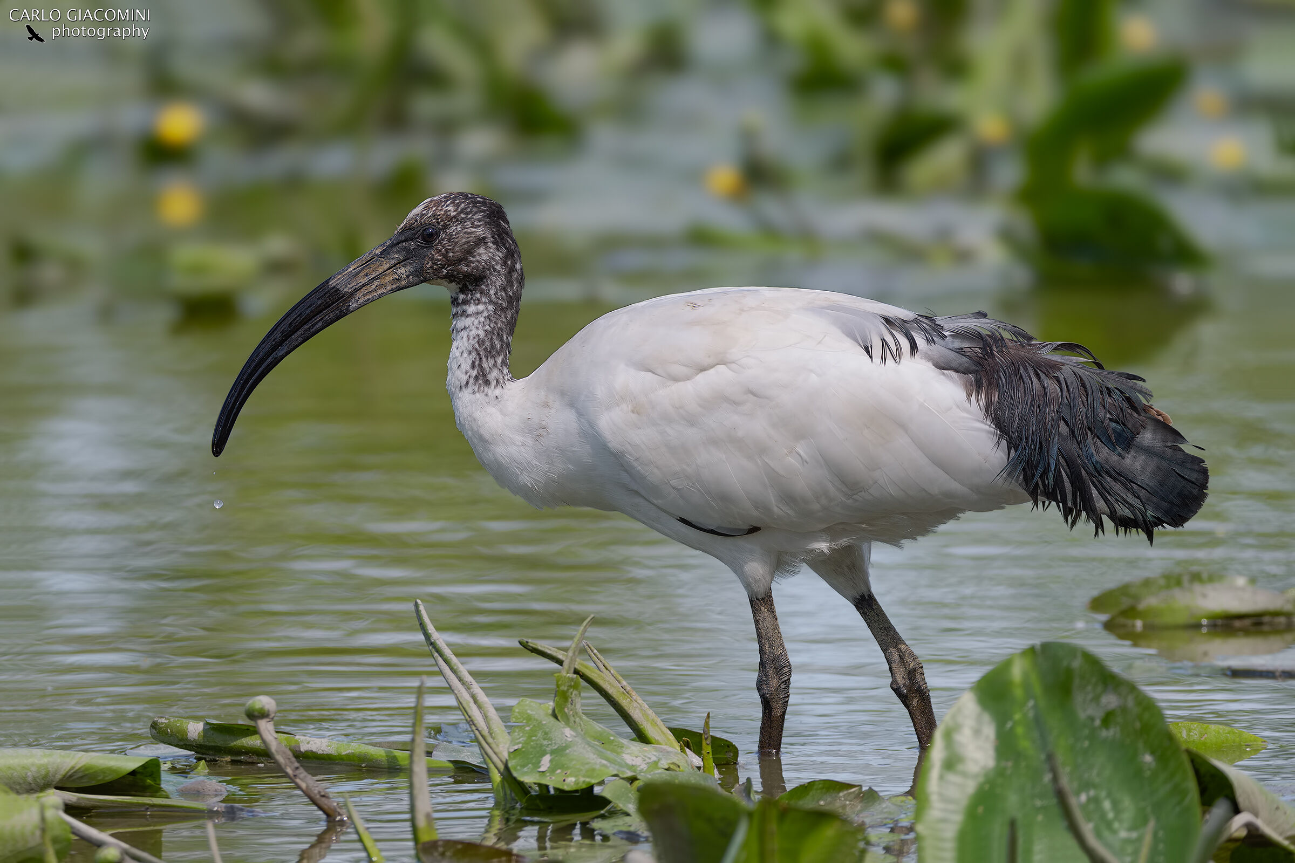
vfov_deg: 3.3
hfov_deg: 4.9
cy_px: 432
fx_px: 15107
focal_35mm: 420
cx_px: 648
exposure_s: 1/800
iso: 180
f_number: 6.3
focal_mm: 420
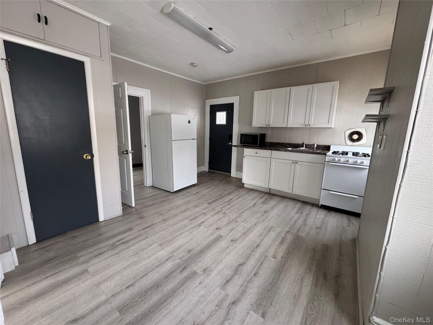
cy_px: 162
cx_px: 216
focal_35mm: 14
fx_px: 175
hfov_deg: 102.1
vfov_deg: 85.7
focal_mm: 2.22
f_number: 2.2
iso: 320
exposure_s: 1/96
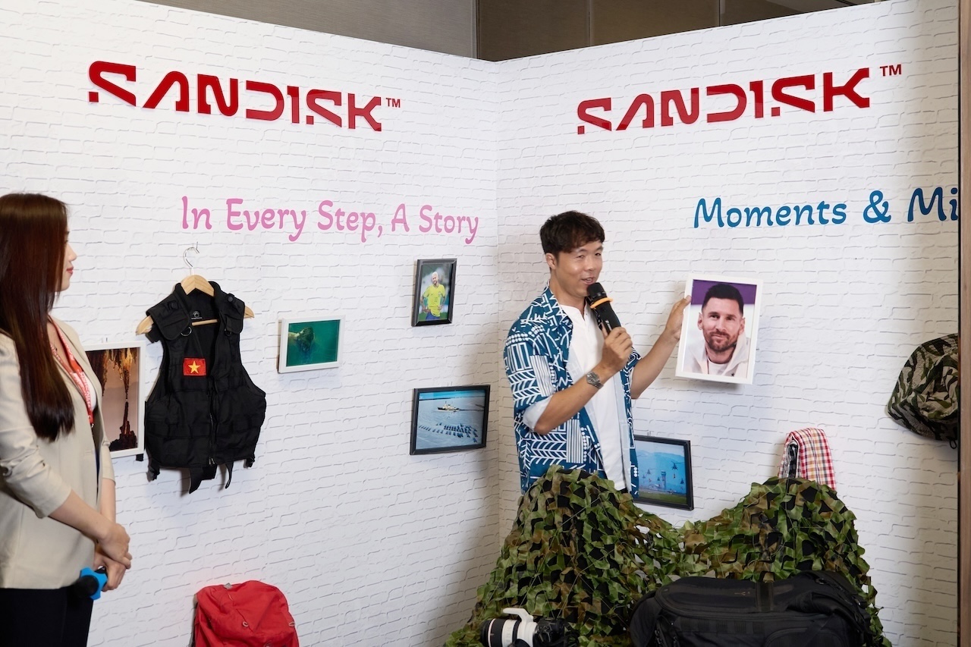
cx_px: 486
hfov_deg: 43.6
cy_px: 324
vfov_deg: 29.9
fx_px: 1214
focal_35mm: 45
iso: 1000
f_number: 2.8
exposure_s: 1/125
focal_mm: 30
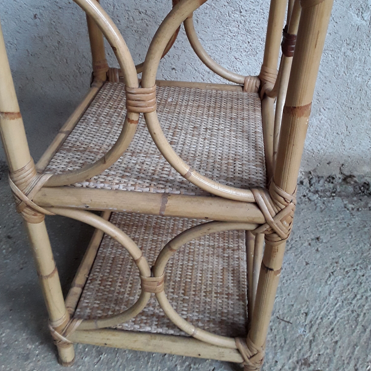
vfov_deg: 50.3
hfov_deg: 51.1
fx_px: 388
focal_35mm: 32
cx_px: 186
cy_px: 126
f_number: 1.9
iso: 160
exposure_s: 1/25
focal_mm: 2.91
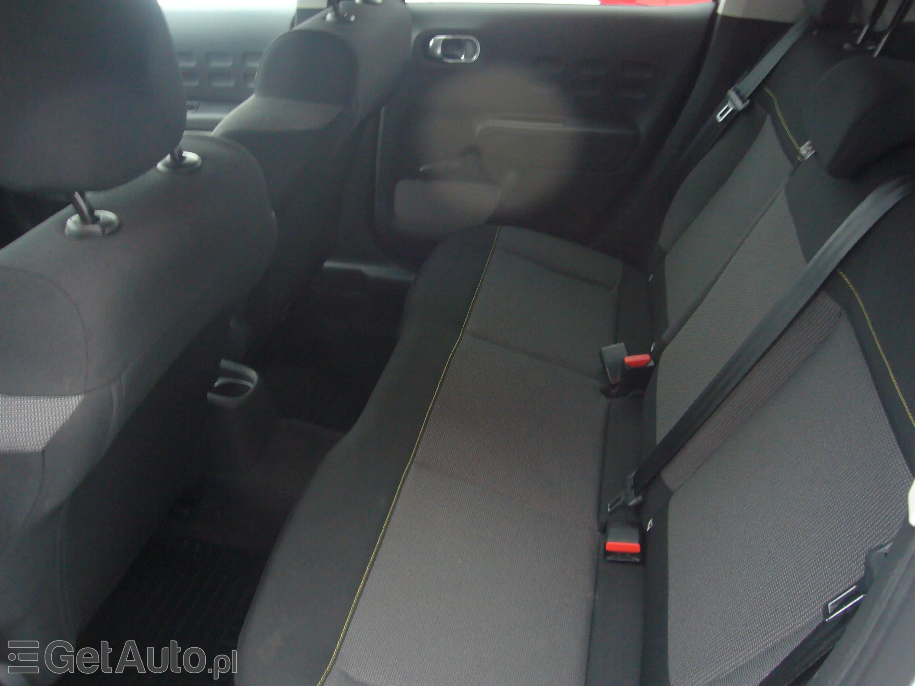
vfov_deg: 49.7
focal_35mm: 28
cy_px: 343
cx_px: 458
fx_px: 740
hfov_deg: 63.4
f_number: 2.8
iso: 200
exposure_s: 1/8
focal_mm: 4.6
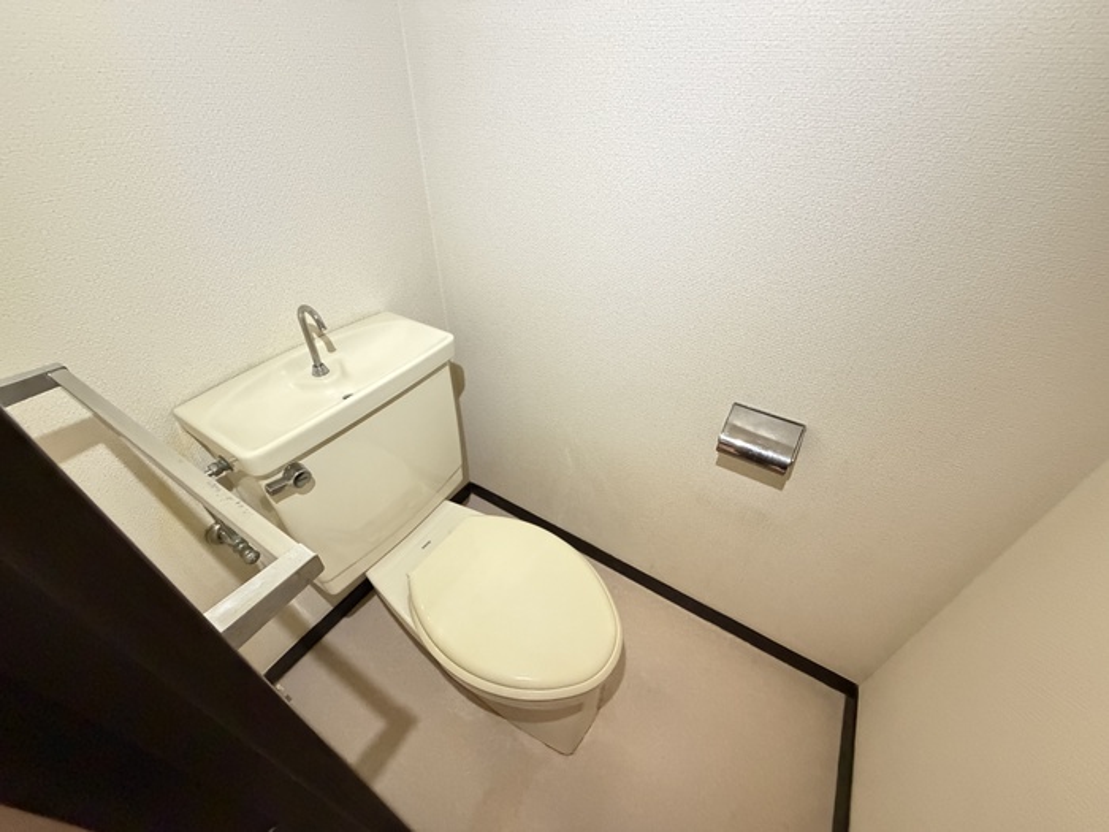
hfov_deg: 102.1
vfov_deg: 85.7
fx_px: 449
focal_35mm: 14
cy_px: 416
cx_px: 554
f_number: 2.2
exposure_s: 1/40
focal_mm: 2.22
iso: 1250
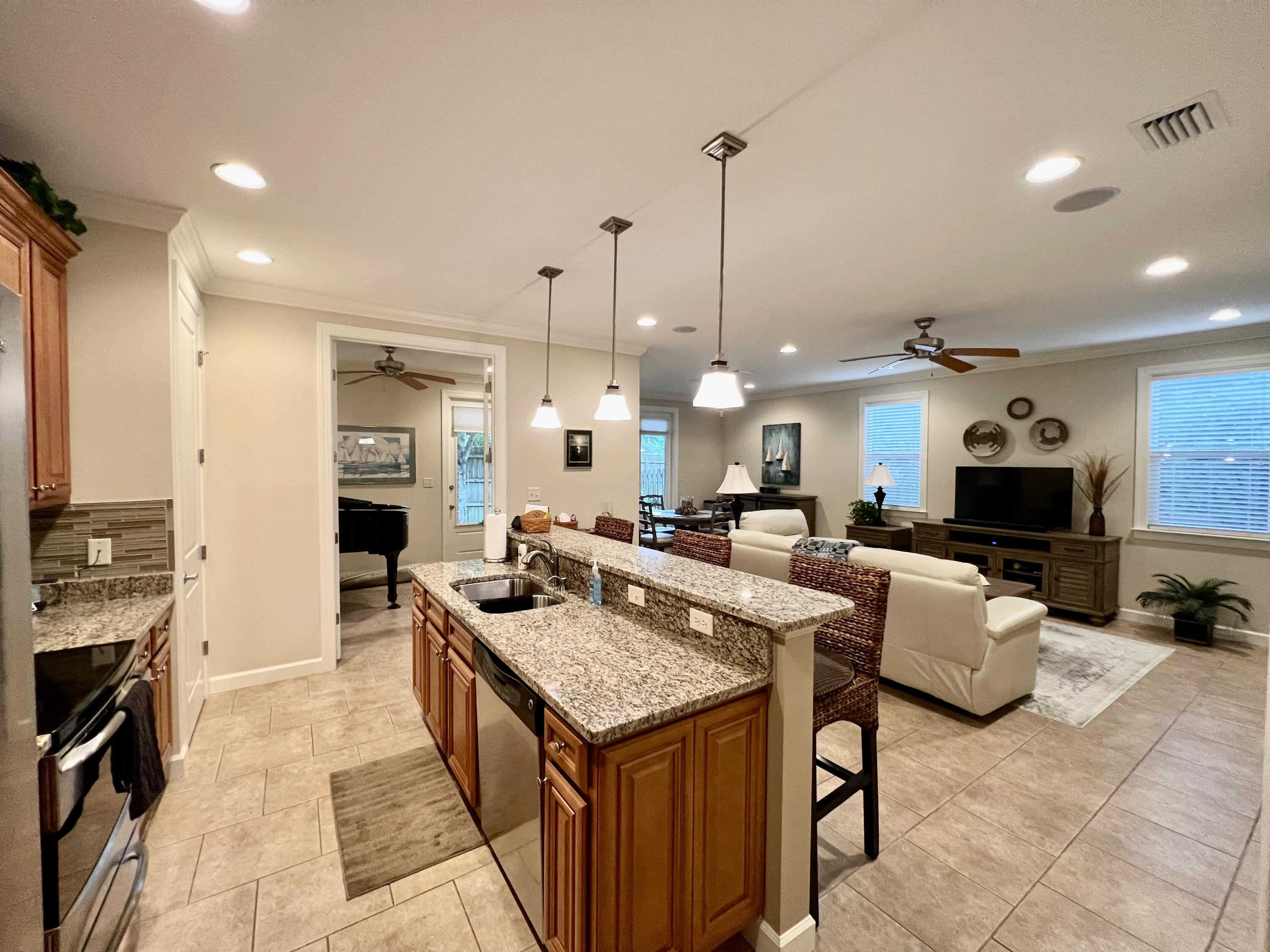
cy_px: 476
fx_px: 477
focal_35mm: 13
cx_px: 635
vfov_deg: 89.9
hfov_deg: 106.2
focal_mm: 1.57
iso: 250
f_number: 1.8
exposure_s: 1/60
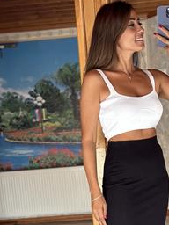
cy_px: 195
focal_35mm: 95
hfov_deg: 15.4
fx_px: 618
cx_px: 139
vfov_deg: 20.3
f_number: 1.78
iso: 125
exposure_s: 1/115
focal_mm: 6.86
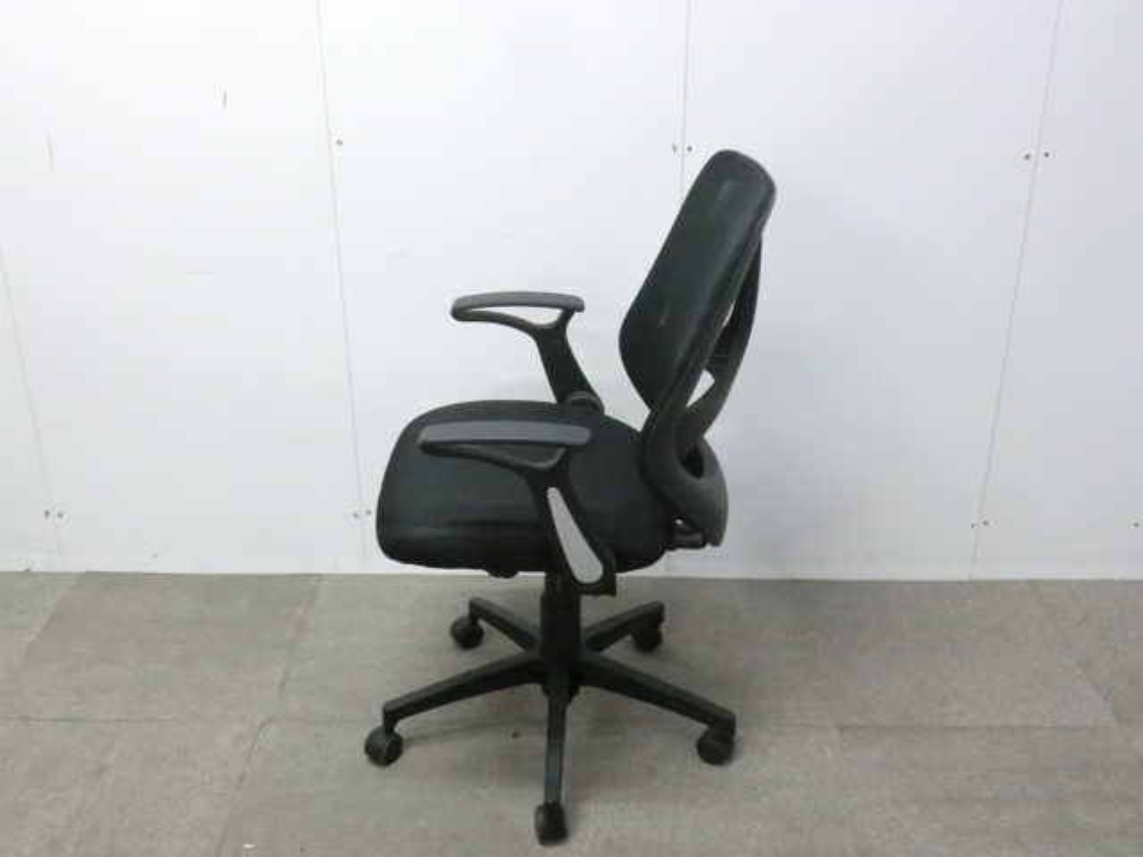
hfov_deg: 49.0
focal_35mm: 38
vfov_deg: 37.7
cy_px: 428
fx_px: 1255
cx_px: 572
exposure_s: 1/40
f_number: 3.9
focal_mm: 6.9
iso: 800
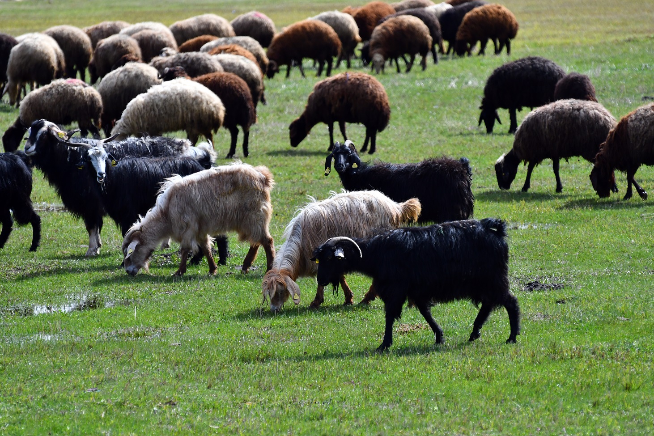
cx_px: 327
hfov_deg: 6.9
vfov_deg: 4.6
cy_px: 218
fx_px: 5450
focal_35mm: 300
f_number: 5.3
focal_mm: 200
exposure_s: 1/3200
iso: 720
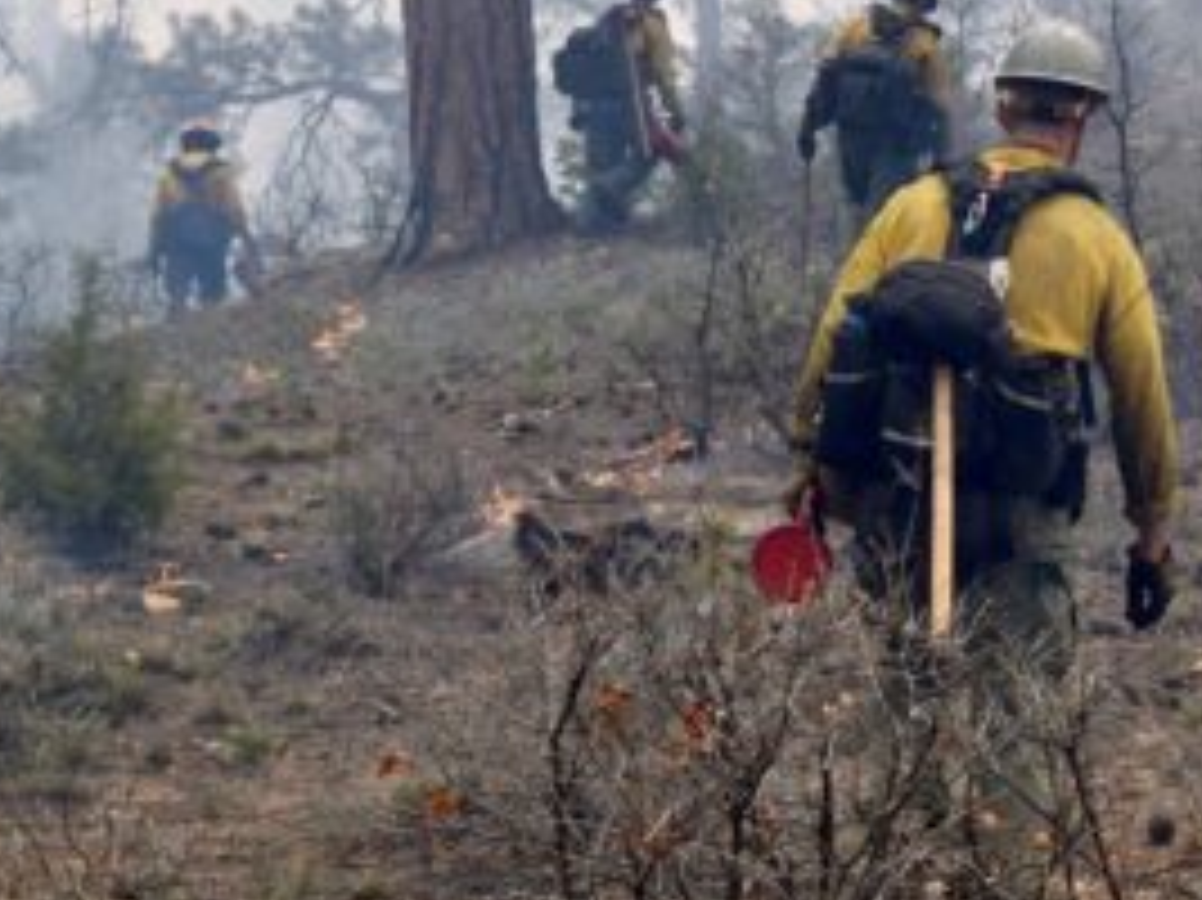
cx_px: 1134
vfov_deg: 8.3
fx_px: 6181
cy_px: 166
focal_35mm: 178
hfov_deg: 11.0
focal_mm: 55
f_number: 8
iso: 280
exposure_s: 1/250
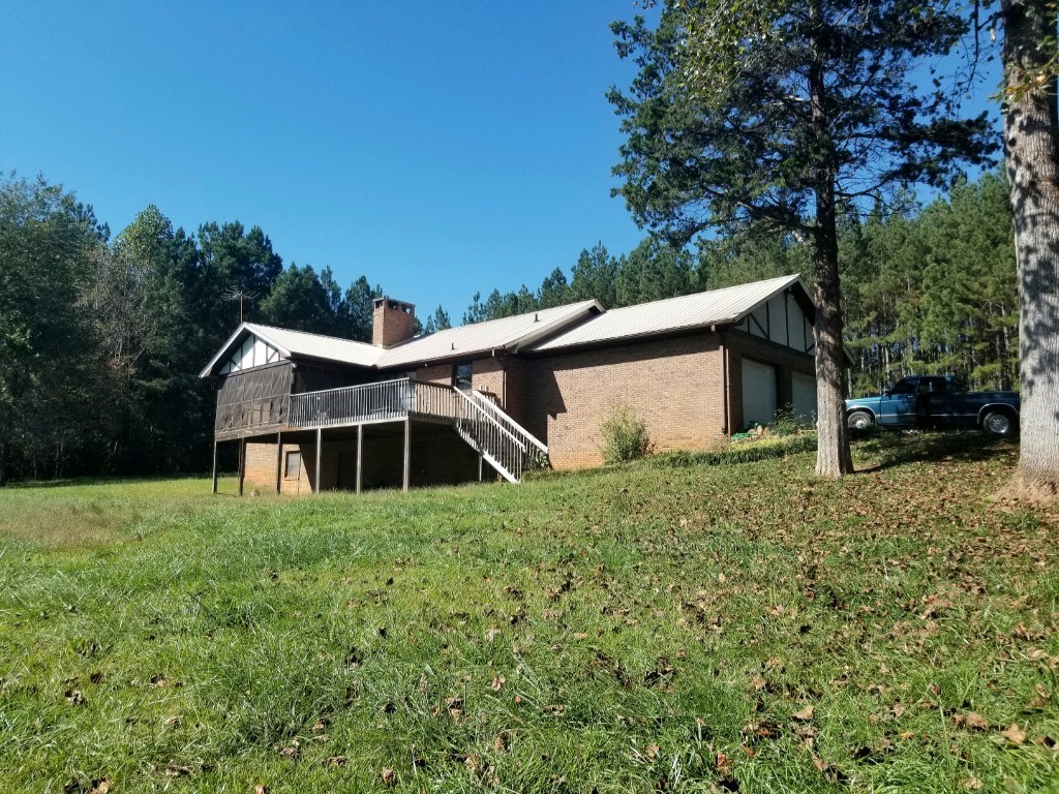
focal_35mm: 26
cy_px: 397
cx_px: 530
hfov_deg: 67.3
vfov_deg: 53.1
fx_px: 795
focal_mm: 4.25
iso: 50
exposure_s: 1/1744
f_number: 1.7
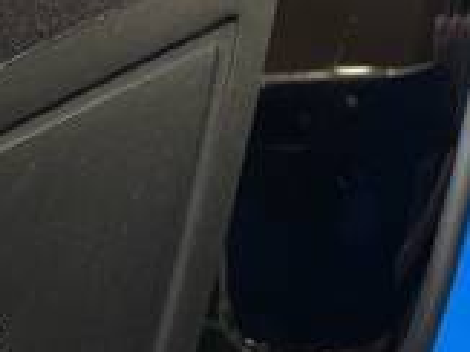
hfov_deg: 18.7
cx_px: -12
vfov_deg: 14.3
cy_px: 38
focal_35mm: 102
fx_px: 1384
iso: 200
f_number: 1.8
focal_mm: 4.25
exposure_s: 1/60
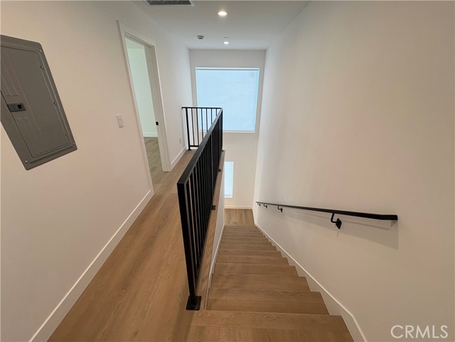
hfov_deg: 102.1
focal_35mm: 14
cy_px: 171
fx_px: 184
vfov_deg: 85.7
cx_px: 228
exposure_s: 1/120
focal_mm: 2.22
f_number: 2.2
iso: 125
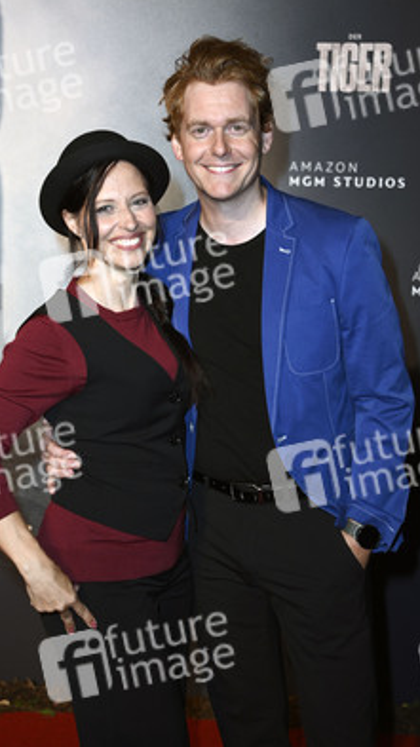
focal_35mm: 66
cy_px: 373
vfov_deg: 31.9
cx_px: 192
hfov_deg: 18.3
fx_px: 1307
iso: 500
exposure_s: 1/250
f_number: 5
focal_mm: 62
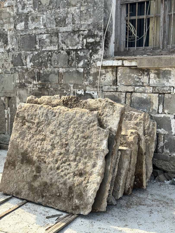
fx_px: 324
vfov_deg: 39.7
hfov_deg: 30.3
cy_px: 116
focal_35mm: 48
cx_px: 88
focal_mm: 6.86
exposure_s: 1/1193
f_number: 1.78
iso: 64
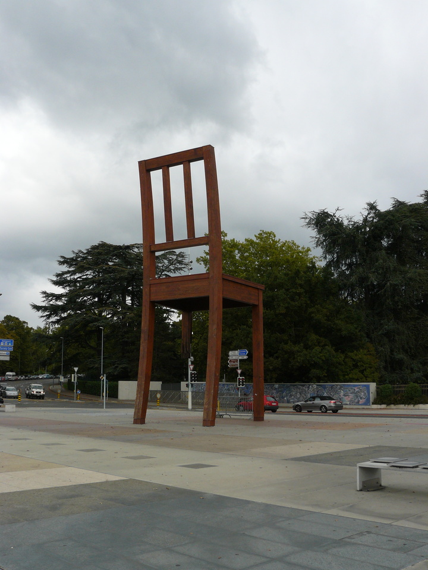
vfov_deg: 51.4
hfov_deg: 39.7
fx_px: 593
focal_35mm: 36
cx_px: 214
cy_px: 285
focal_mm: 6
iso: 100
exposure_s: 1/250
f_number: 5
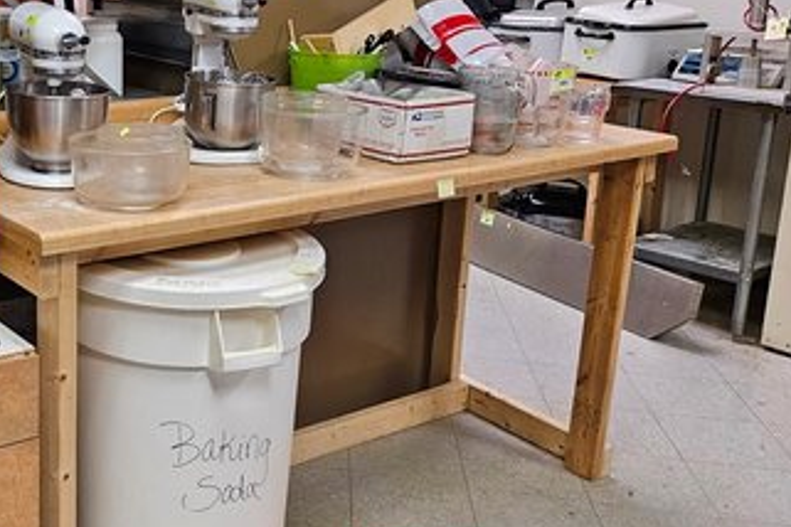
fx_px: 1033
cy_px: 154
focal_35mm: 47
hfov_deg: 39.0
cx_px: 80
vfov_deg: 28.4
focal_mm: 5.4
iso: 400
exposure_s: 1/120
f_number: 1.8
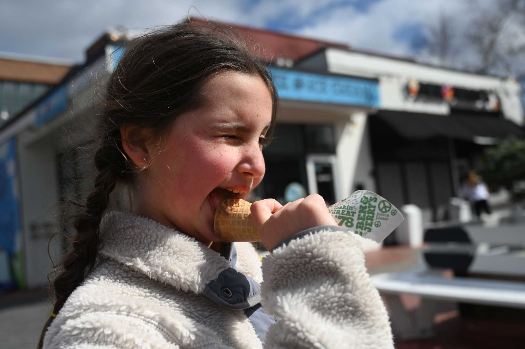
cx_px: 262
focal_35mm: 36
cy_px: 174
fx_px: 525
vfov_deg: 36.8
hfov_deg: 53.2
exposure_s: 1/8000
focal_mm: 36
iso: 500
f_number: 4.5
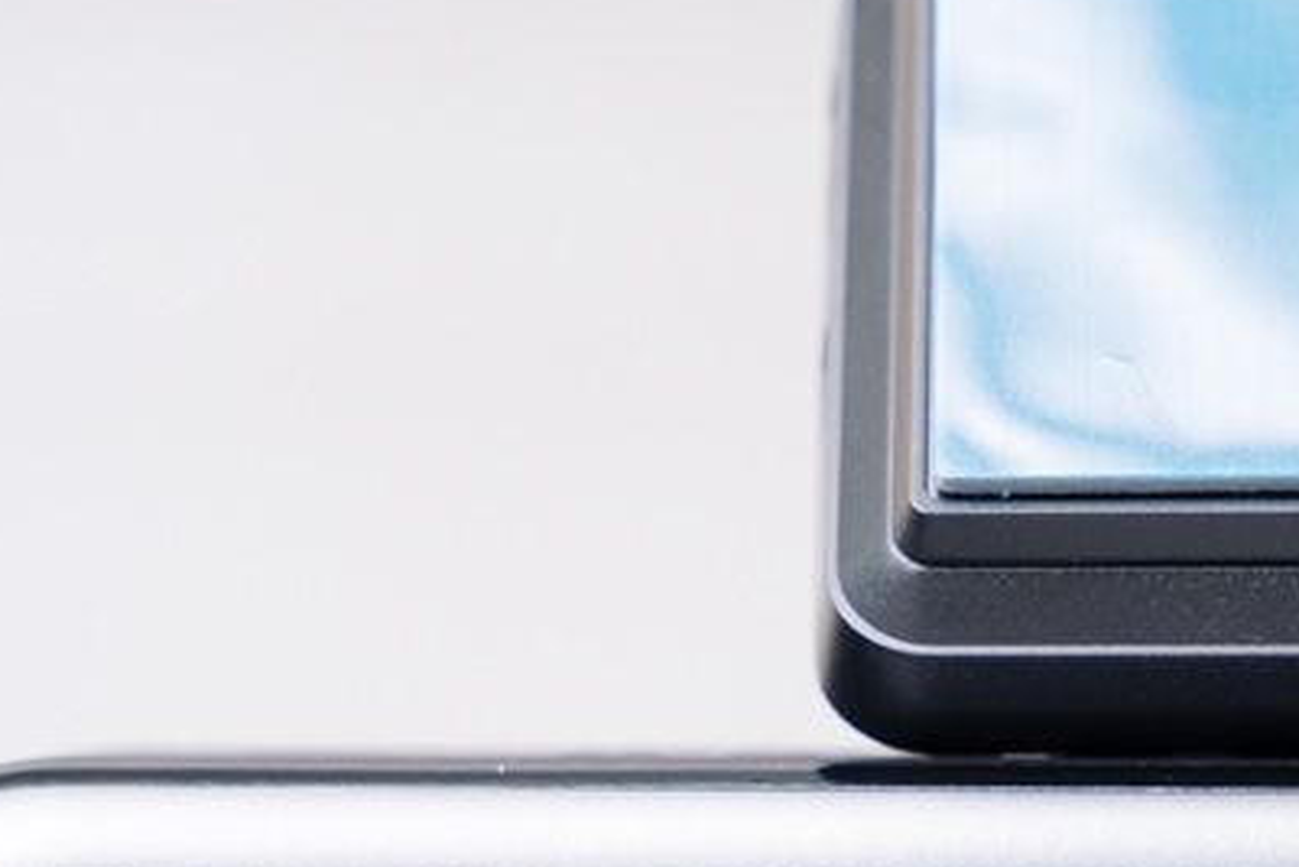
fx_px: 7580
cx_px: 1146
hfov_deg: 9.8
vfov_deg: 6.5
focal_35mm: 210
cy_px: 809
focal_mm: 70
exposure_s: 1/100
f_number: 7.1
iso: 1000
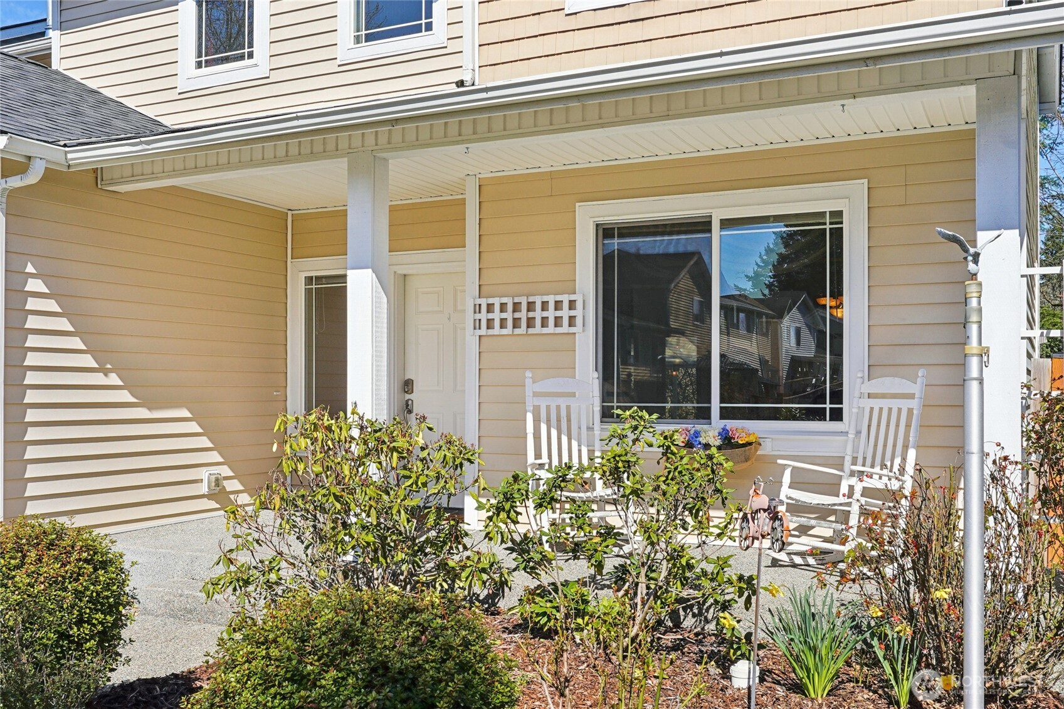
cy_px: 354
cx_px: 532
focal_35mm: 34
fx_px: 1005
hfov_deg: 55.8
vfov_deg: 38.9
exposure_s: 1/250
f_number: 8
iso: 100
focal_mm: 23
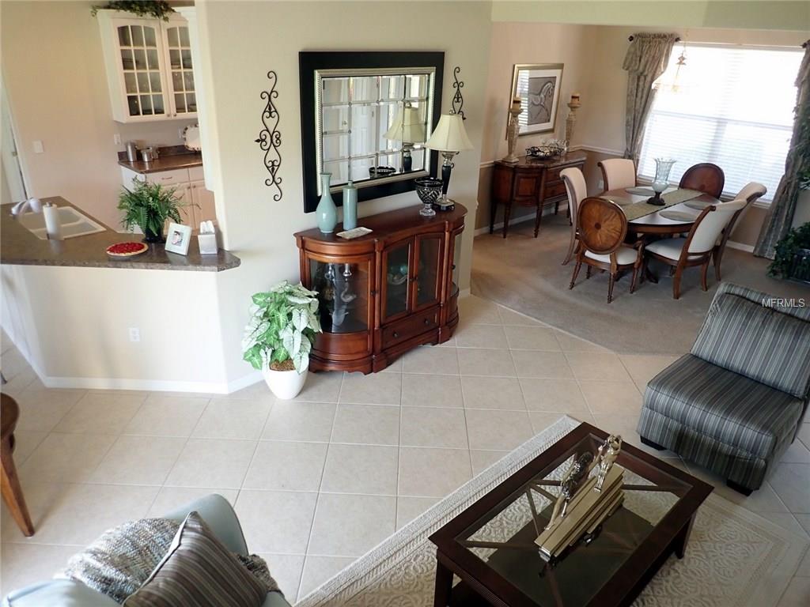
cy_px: 304
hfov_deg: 69.4
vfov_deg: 54.9
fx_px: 585
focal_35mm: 25
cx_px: 405
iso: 200
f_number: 2
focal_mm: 4.5
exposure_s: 1/60
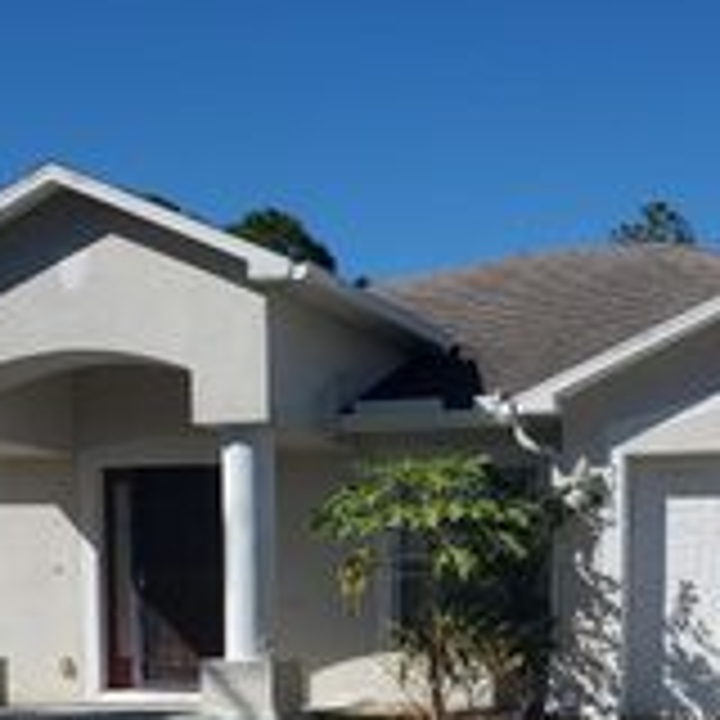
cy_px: 812
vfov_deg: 22.5
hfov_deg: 23.9
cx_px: 477
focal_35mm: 72
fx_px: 1694
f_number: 2.4
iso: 50
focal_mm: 4.3
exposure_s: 1/2632
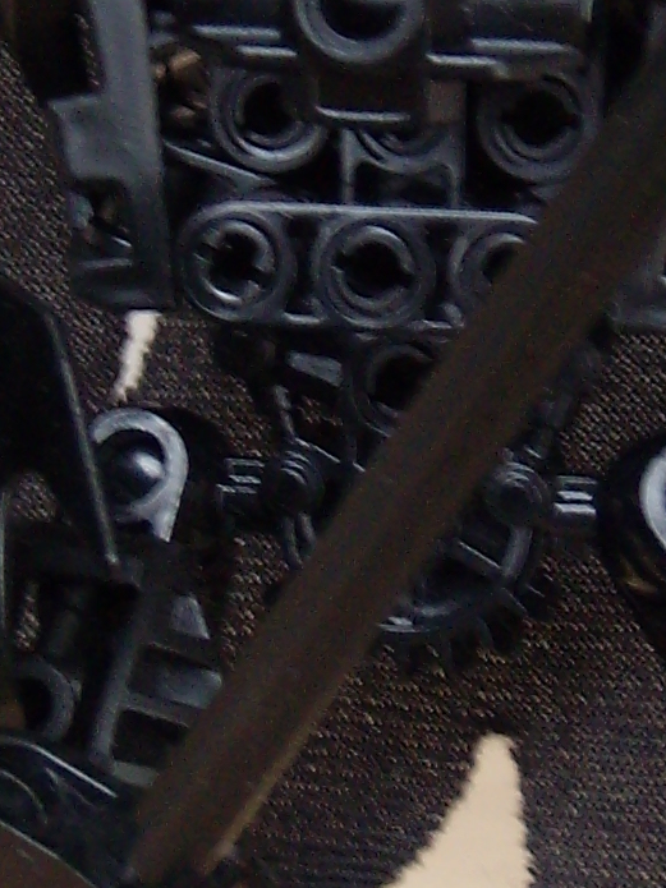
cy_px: 266
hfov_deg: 9.6
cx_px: 447
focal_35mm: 154
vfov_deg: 12.8
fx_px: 3952
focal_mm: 6.4
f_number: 3.5
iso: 100
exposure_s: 1/27.9
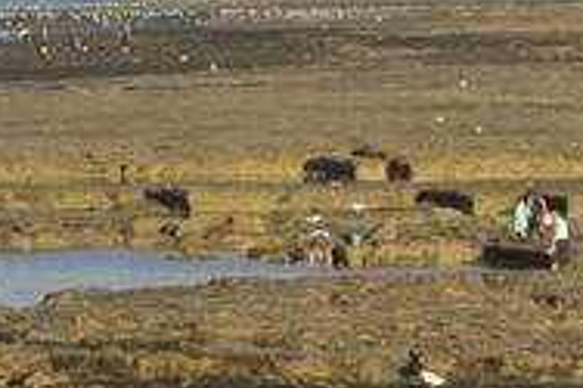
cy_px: 130
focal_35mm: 389
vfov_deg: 3.5
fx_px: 6294
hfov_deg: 5.3
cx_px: 141
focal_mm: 116
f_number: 6.7
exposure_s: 1/125
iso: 100
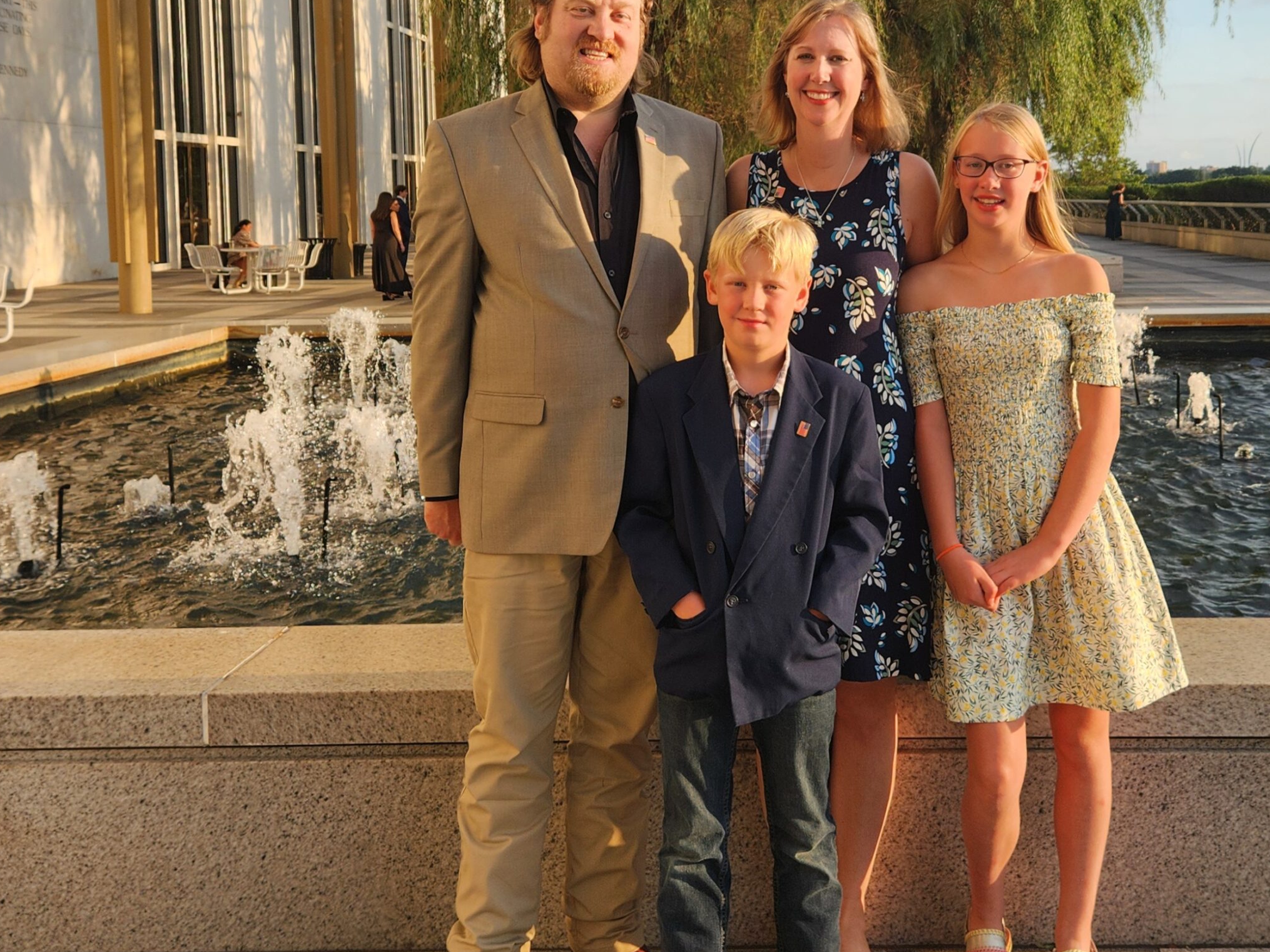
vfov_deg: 48.2
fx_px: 1064
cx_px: 784
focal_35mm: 29
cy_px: 448
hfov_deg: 60.9
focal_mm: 5.4
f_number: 1.8
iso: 20
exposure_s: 1/625
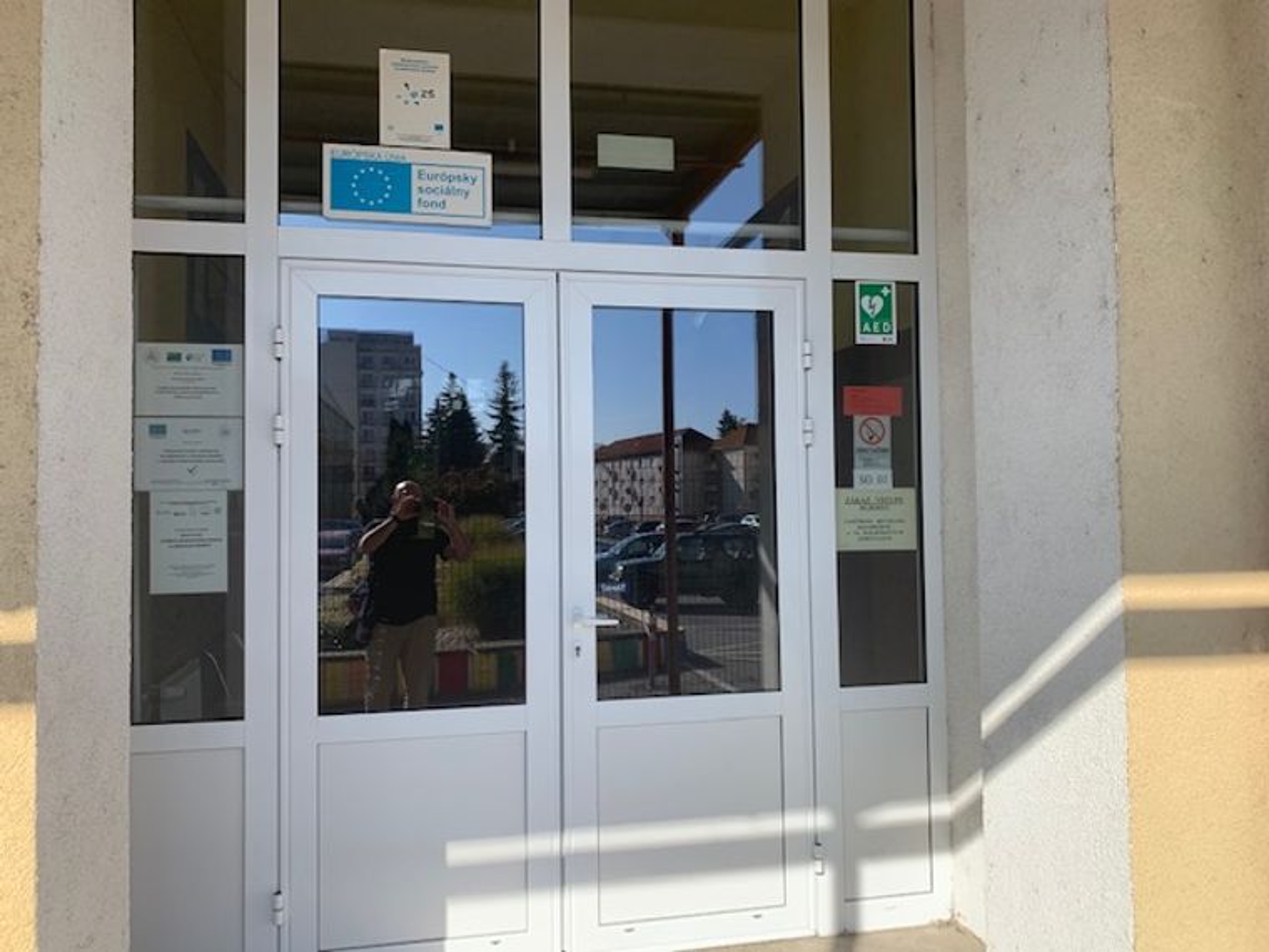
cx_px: 634
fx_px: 953
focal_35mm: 26
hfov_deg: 67.3
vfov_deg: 53.1
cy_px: 476
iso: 25
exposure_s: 1/1100
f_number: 1.8
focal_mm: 4.25
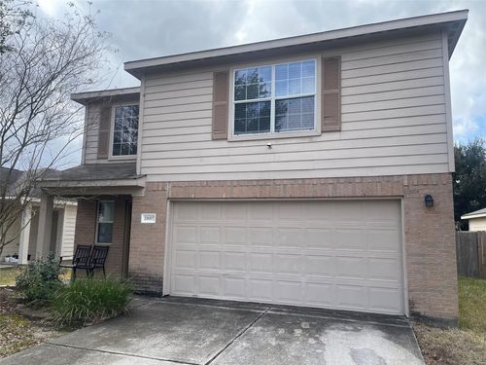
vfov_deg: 54.9
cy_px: 182
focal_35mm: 25
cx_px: 243
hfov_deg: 69.4
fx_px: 351
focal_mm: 5.1
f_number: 1.6
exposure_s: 1/1339
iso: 32
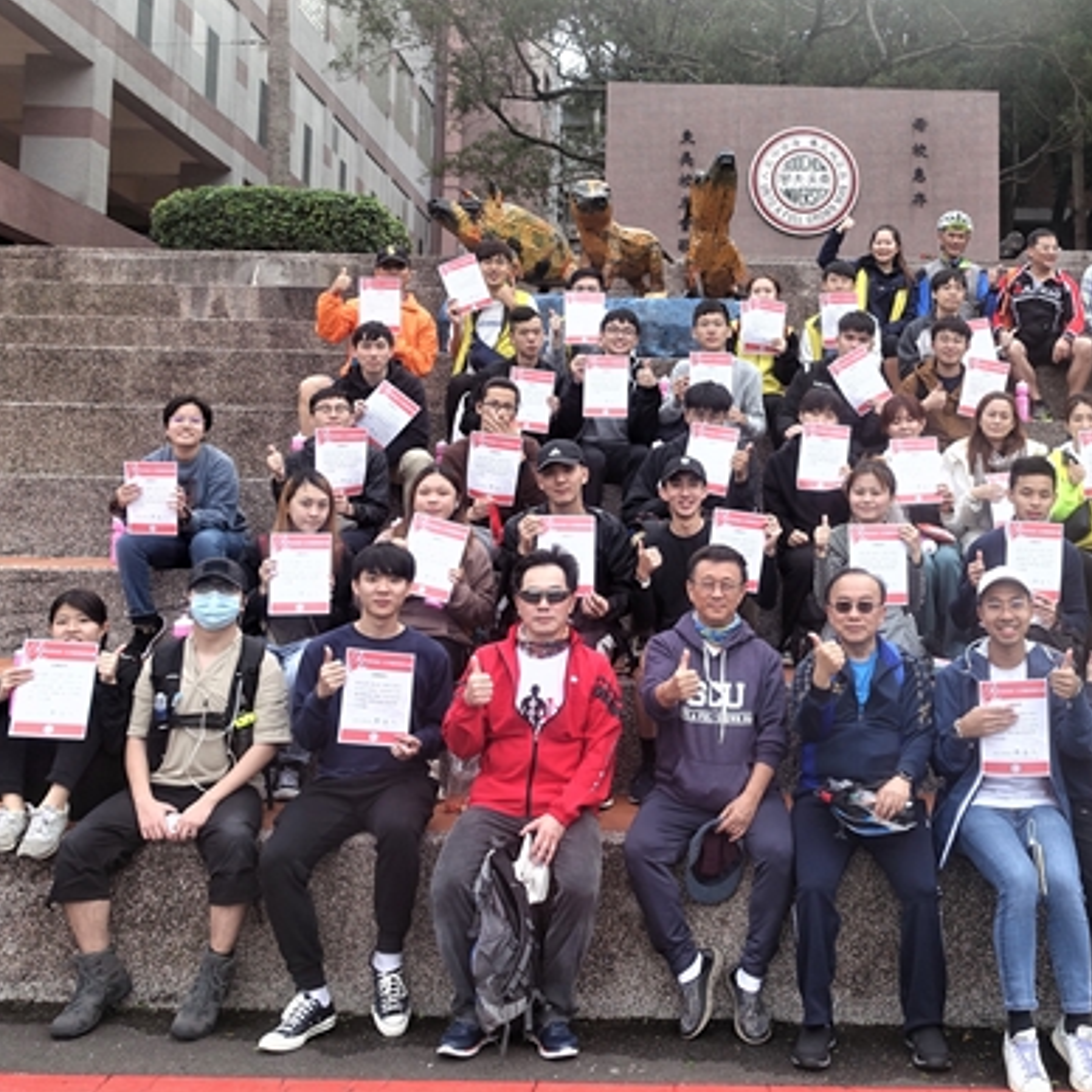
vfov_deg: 52.5
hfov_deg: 50.8
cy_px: 547
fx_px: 1106
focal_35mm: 31
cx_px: 788
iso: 125
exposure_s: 1/80
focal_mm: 8.8
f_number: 5
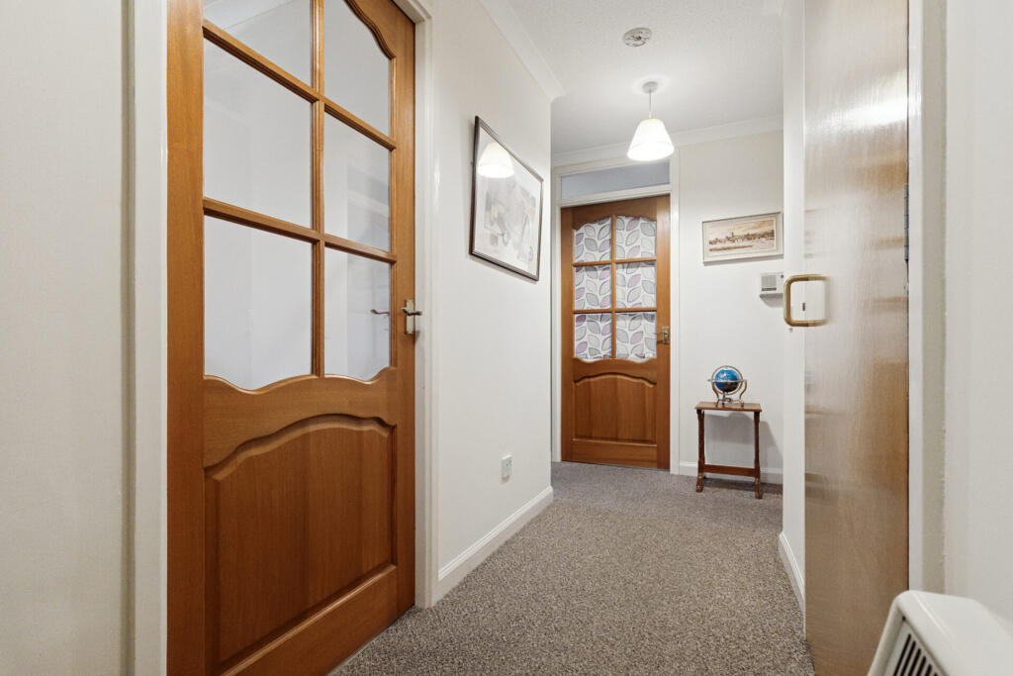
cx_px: 506
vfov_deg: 73.8
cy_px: 338
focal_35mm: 16
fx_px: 450
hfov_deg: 96.7
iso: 6400
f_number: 8
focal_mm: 16
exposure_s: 1/50
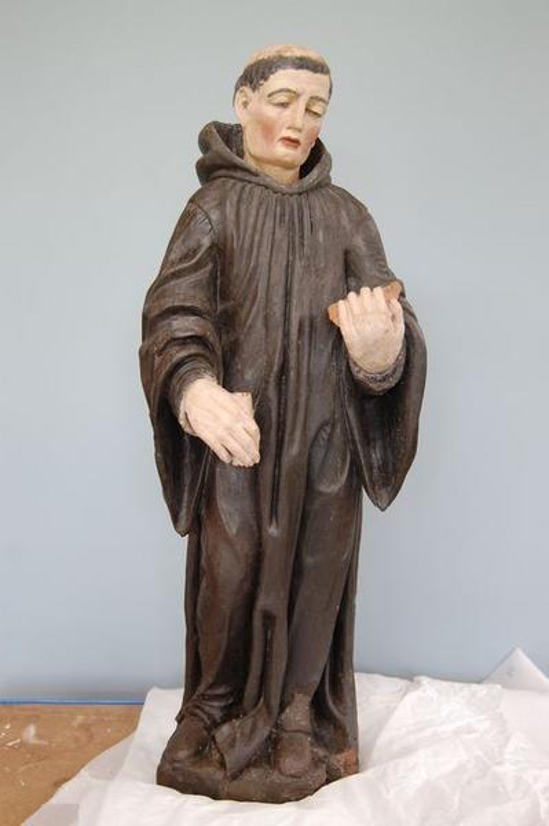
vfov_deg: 46.4
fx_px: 962
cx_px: 274
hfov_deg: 31.8
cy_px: 413
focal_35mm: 42
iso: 450
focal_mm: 28
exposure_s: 1/30
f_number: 4.2
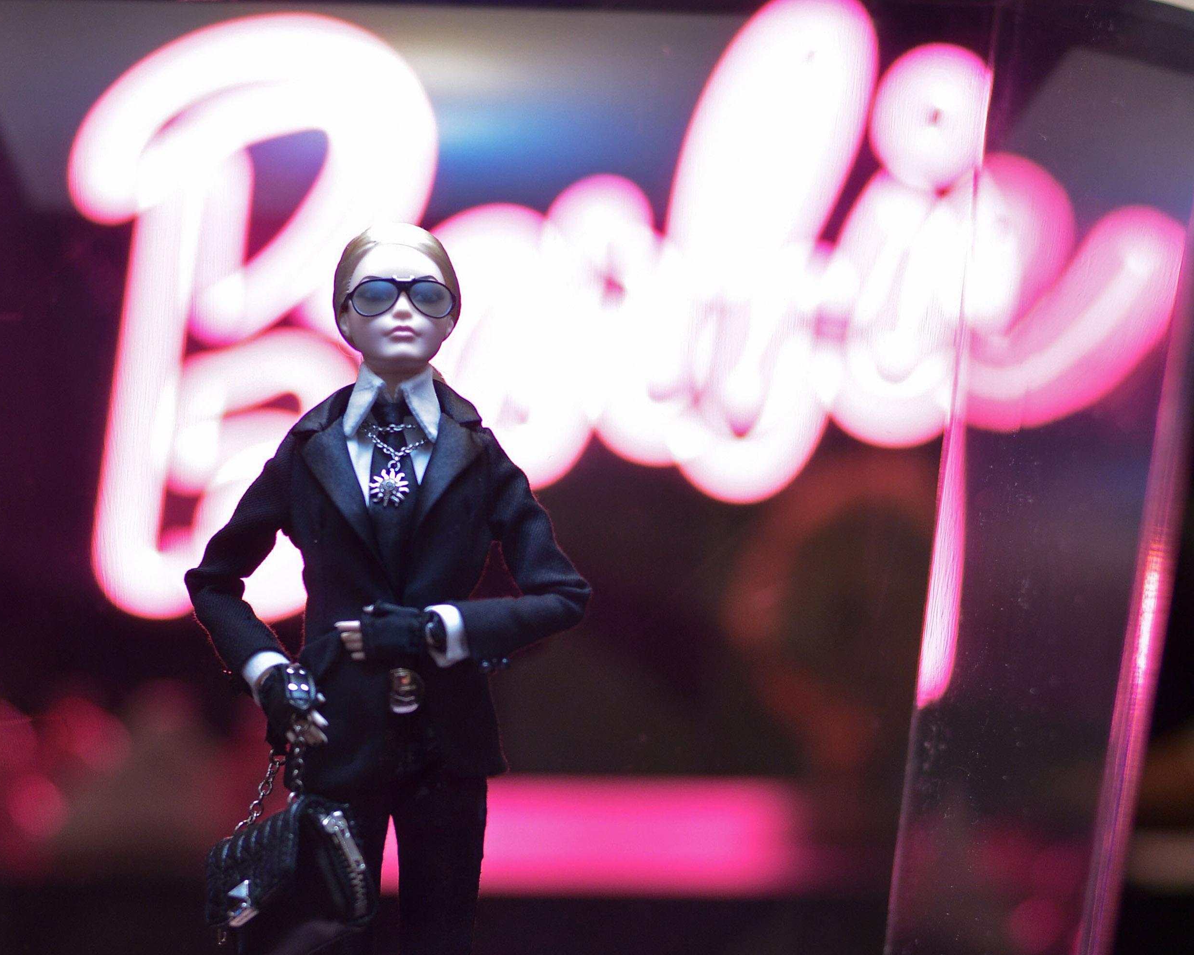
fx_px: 2014
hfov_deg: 33.0
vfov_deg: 26.7
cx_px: 550
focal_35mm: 57
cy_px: 483
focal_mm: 50
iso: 800
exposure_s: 1/250
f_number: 2.5
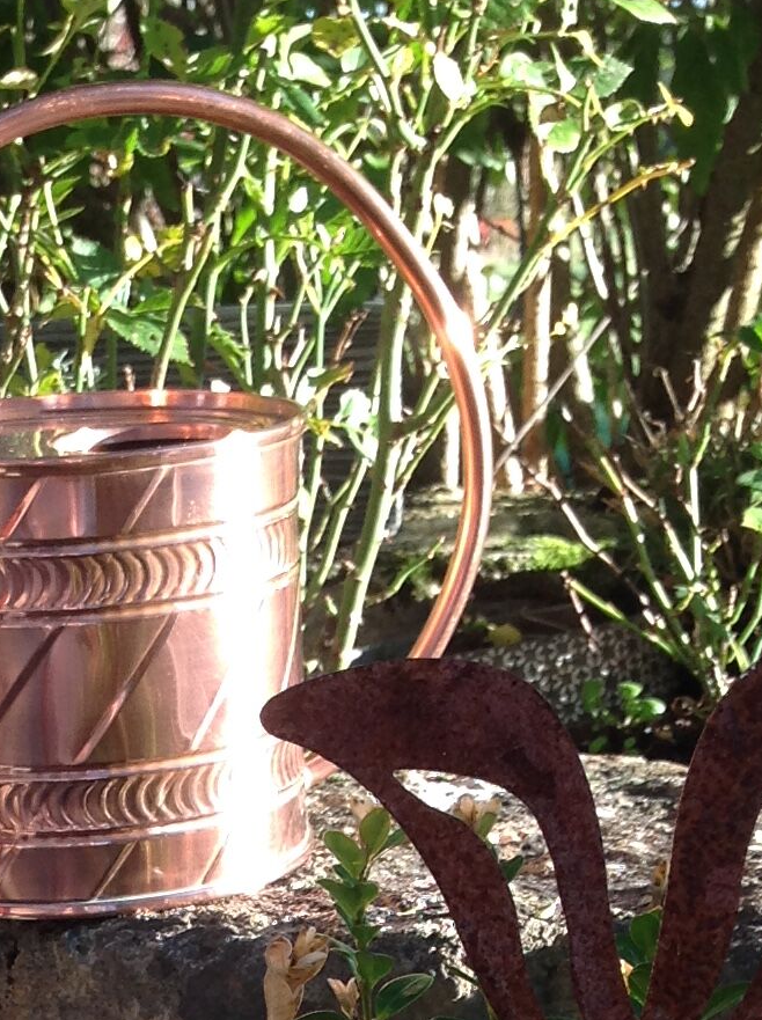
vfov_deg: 17.5
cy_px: 1452
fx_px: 3031
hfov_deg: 14.2
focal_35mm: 103
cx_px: 75
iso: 50
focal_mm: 4.28
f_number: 2.4
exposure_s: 1/145
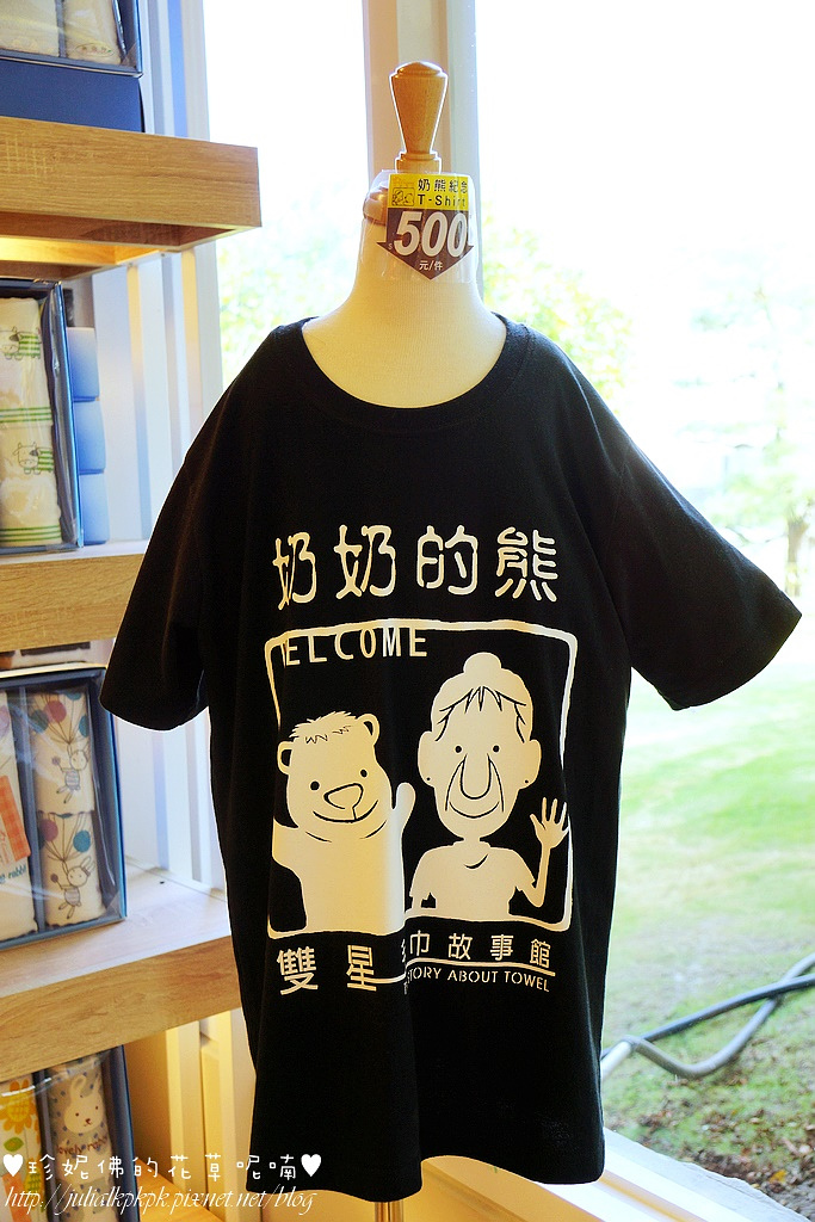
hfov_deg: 31.9
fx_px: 1426
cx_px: 408
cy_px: 611
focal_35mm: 42
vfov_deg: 46.4
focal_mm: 28
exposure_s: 1/60
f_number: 4.5
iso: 200
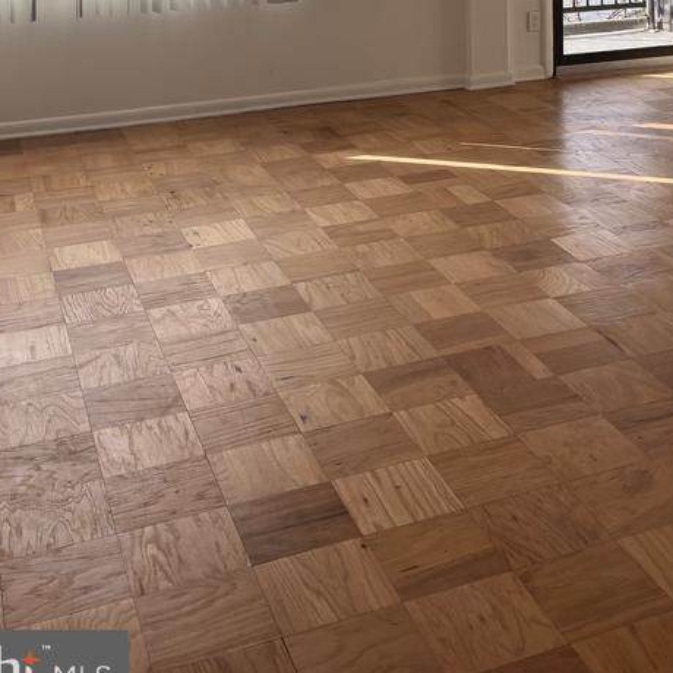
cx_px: 464
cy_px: -76
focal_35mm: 54
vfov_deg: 28.6
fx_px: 1188
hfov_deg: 31.3
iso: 50
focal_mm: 5.96
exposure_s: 1/615
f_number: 1.6
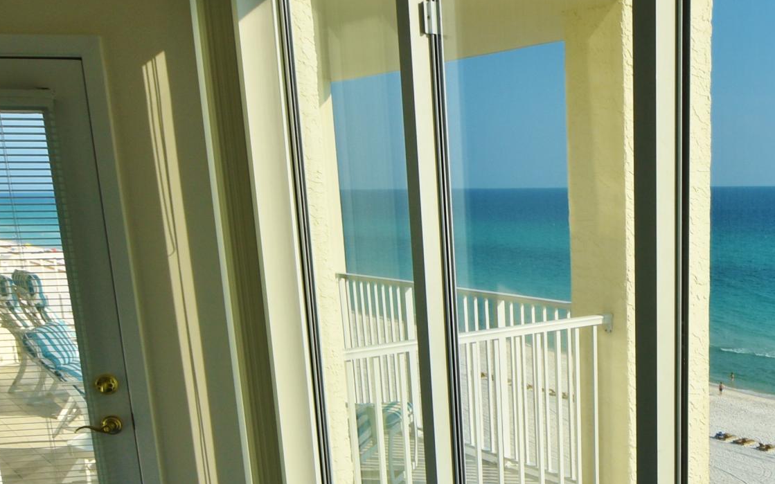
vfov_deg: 30.2
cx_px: 652
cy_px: 409
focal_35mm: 41
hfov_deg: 45.1
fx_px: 866
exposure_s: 1/200
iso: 100
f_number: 9
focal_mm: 10
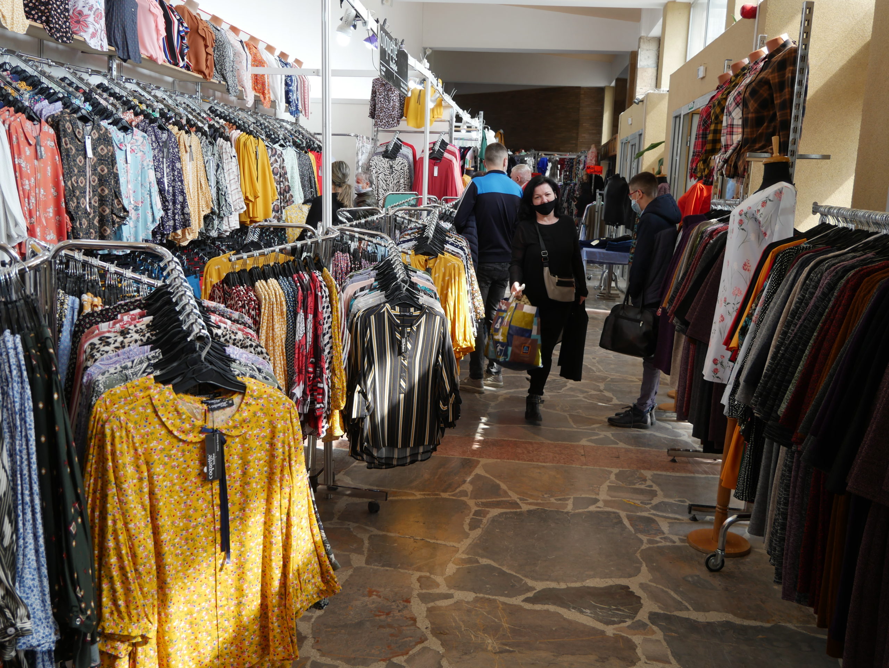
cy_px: 334
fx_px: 874
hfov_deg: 53.9
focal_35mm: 34
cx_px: 444
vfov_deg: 41.8
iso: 200
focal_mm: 17
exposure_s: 1/100
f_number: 3.8
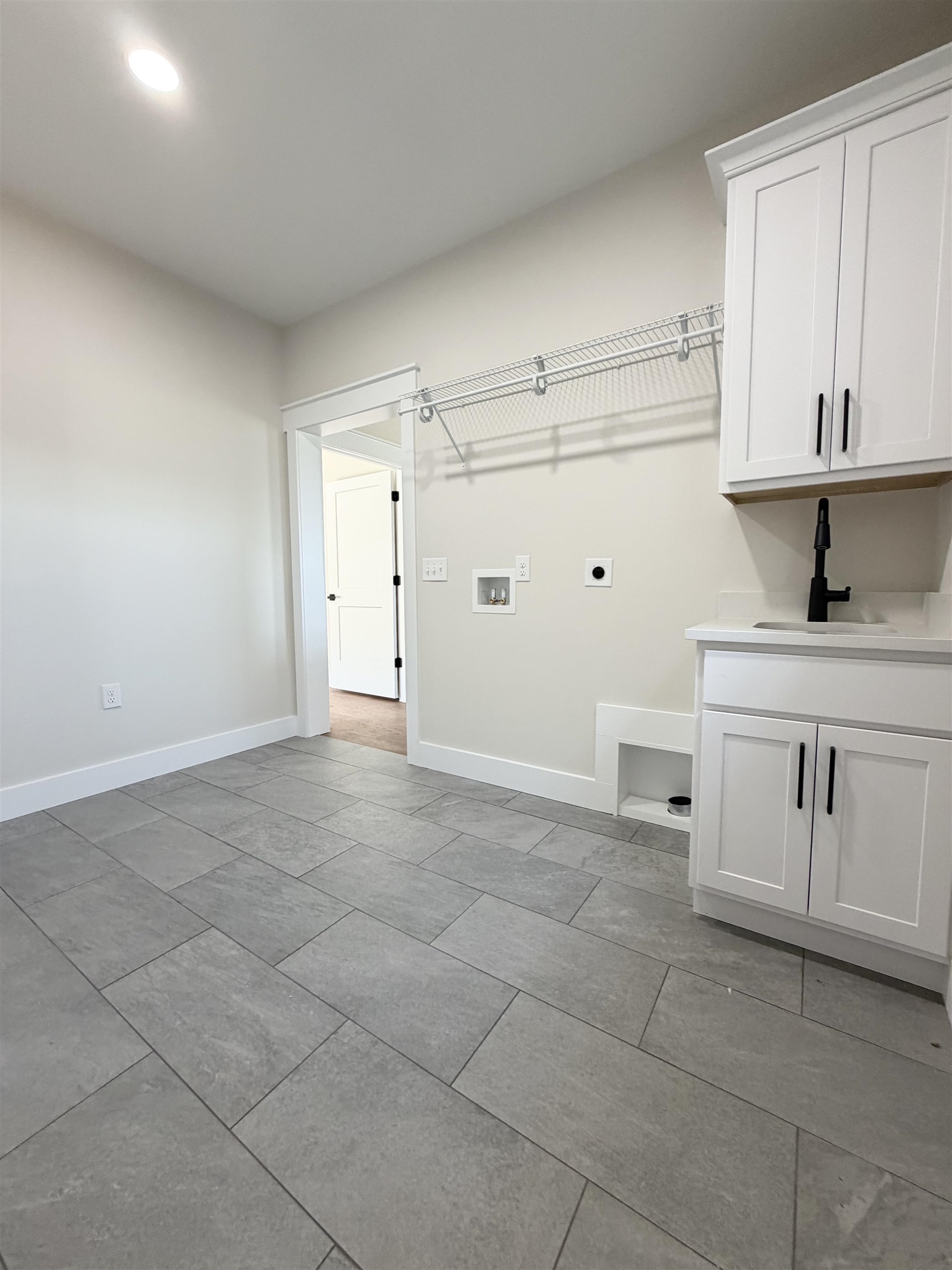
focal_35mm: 14
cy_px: 635
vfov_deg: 102.1
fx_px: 513
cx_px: 476
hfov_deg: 85.7
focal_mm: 2.22
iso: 250
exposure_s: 1/120
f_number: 2.2
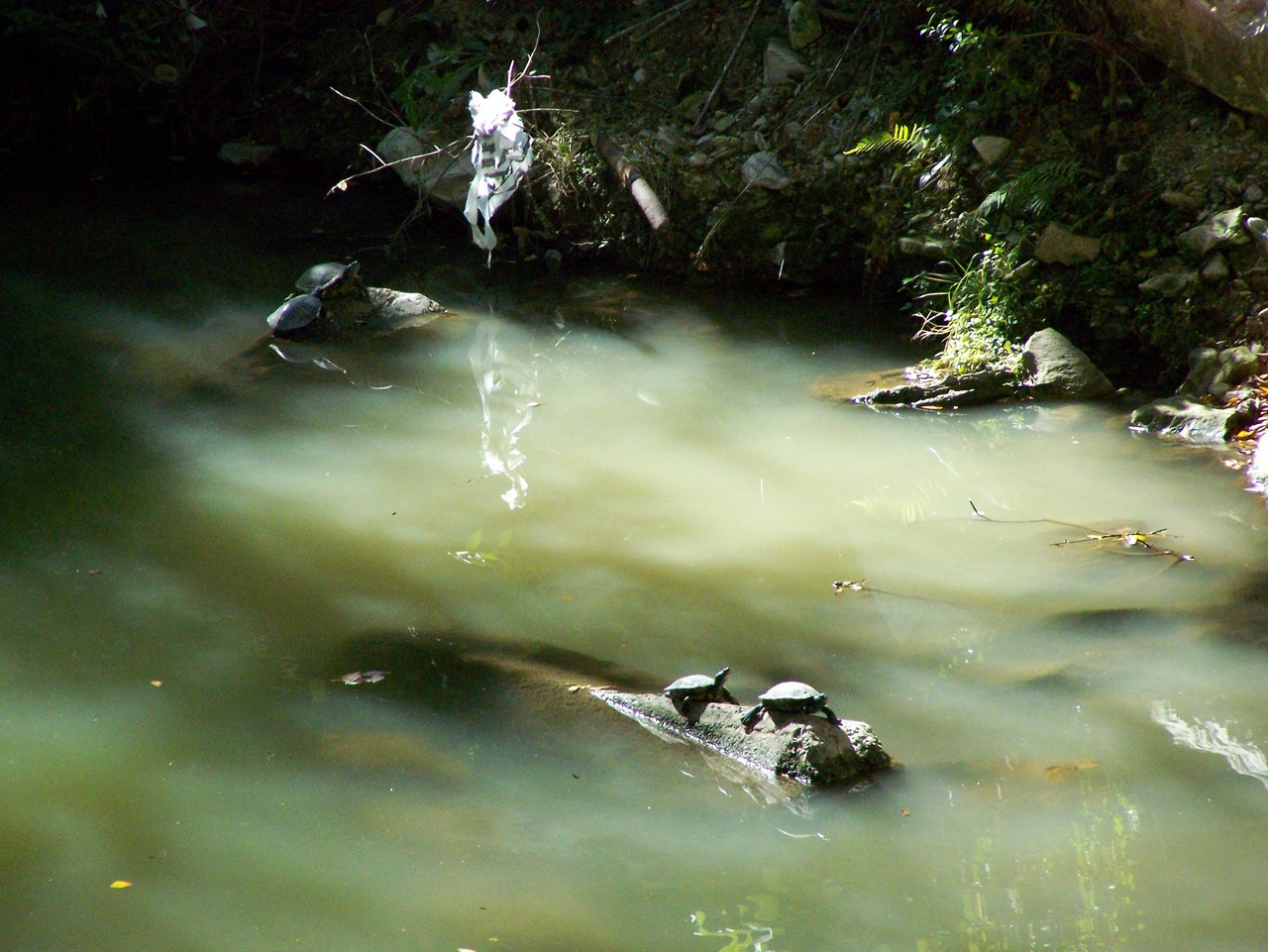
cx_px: 634
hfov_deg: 5.2
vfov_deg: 3.9
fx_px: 13925
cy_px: 476
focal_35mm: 380
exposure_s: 1/1000
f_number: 3.7
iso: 400
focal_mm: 63
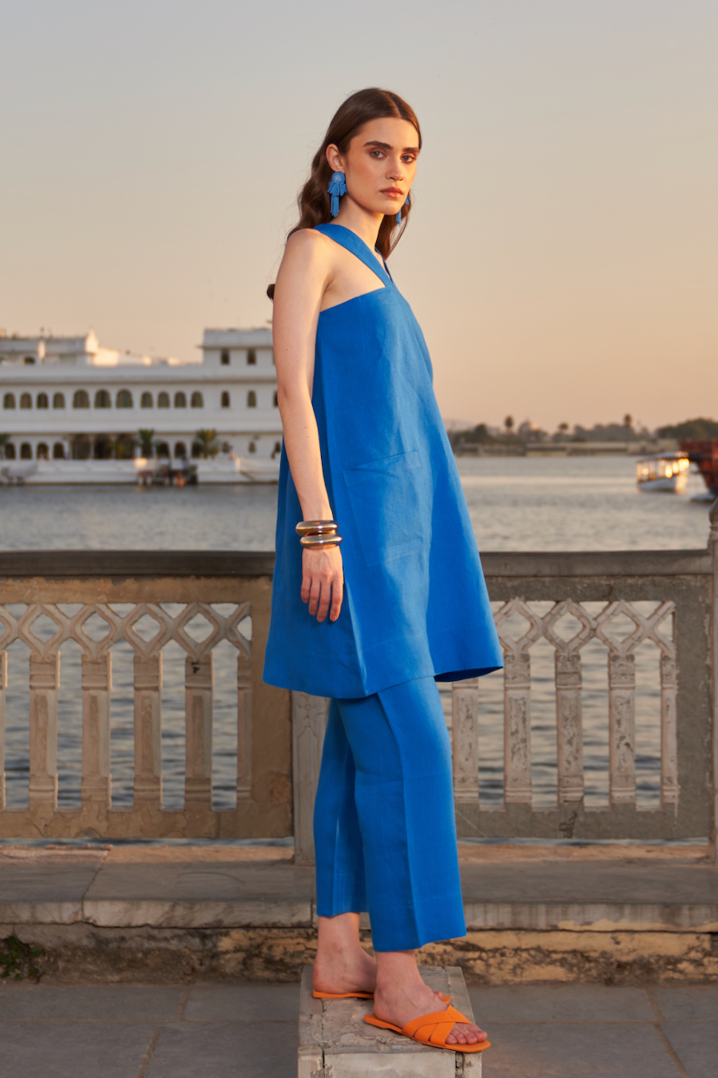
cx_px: 359
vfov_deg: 41.1
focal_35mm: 48
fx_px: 1436
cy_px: 539
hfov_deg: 28.1
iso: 64
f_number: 2.8
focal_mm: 32
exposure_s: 1/320
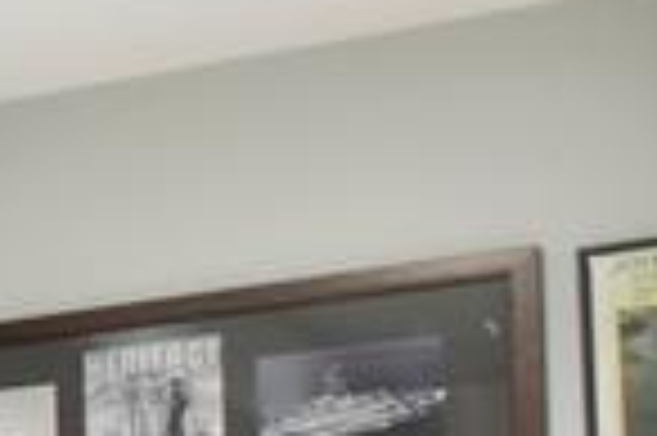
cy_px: 1106
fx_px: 1914
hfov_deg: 10.0
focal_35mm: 105
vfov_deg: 10.7
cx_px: -1562
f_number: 8
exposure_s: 1/1.67
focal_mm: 10
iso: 320
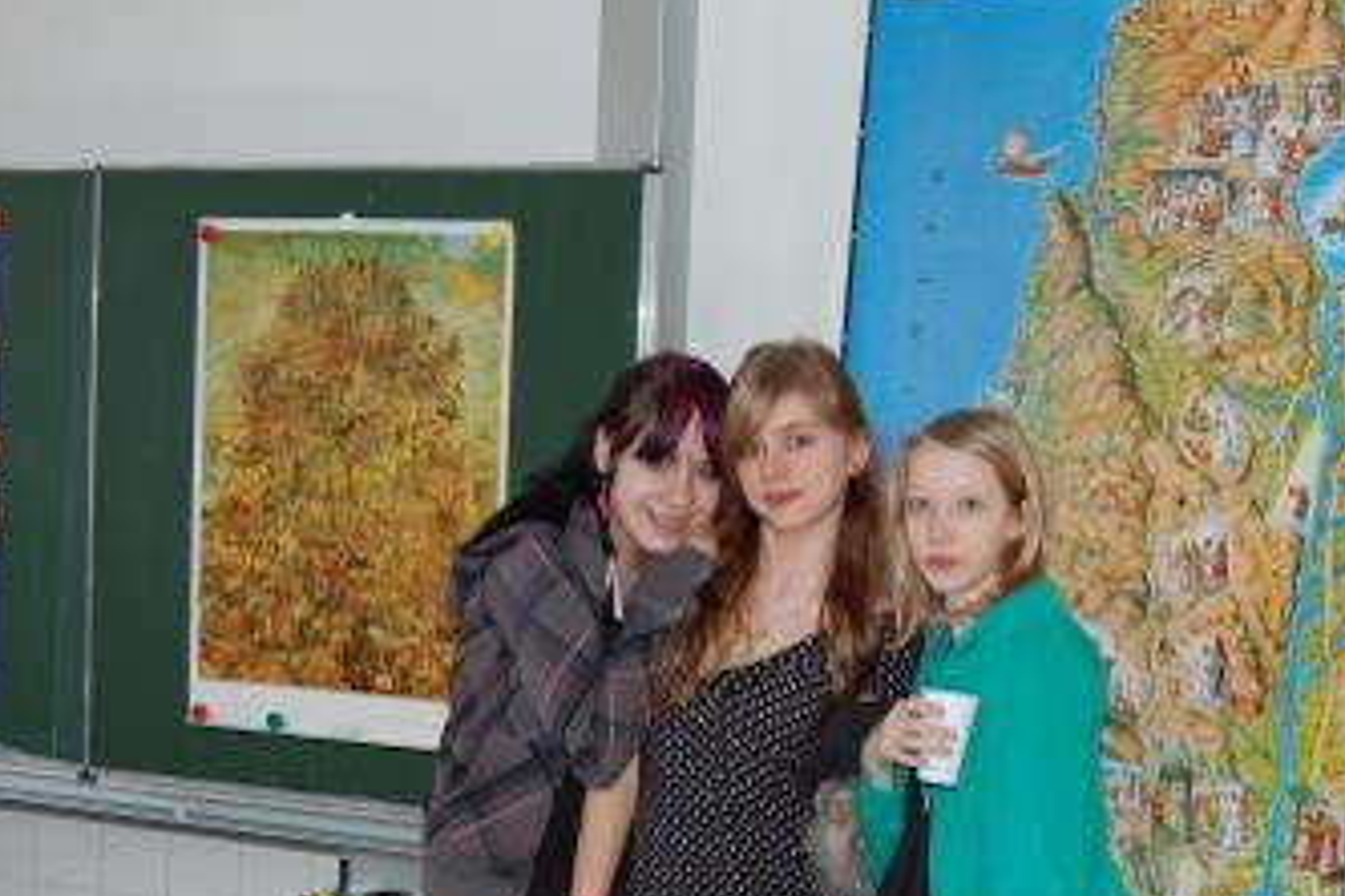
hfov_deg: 27.7
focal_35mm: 73
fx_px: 2727
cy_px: 581
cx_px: 683
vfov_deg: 18.6
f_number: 4.2
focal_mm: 30
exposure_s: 1/60
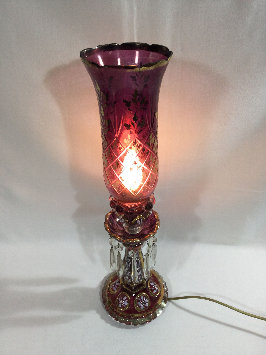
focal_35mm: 31
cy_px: 178
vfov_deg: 58.4
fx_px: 318
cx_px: 133
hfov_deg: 45.4
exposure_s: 1/50
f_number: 2.4
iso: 32
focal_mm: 3.3
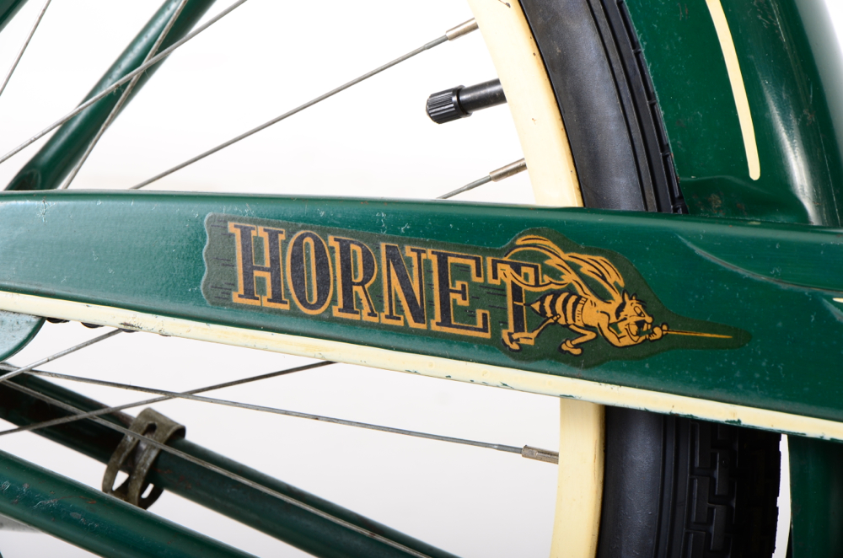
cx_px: 422
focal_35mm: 158
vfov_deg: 8.7
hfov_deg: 13.1
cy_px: 279
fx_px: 3680
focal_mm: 105
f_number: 11
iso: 200
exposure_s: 1/250
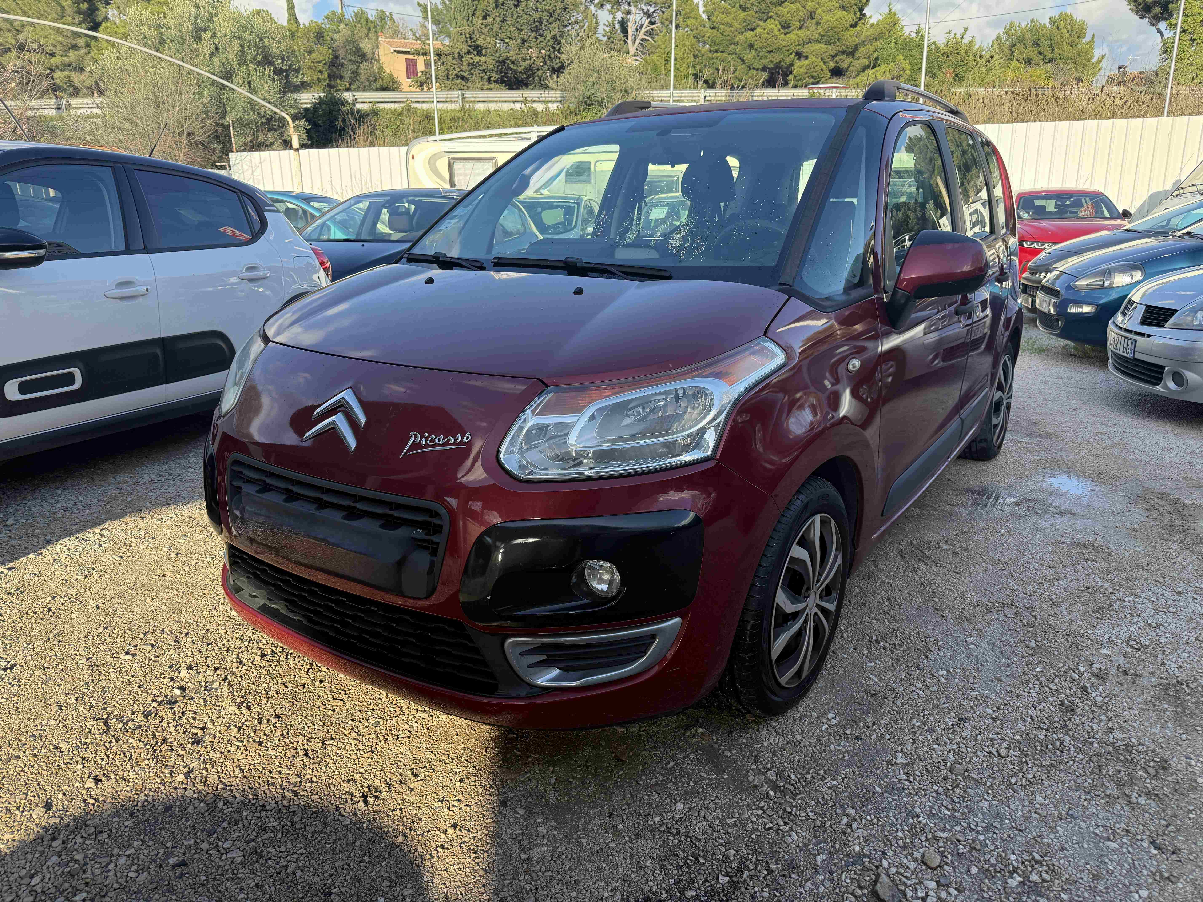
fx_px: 834
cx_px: 602
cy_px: 451
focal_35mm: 24
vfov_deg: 56.8
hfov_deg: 71.6
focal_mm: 6.76
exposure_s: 1/1271
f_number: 1.78
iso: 100
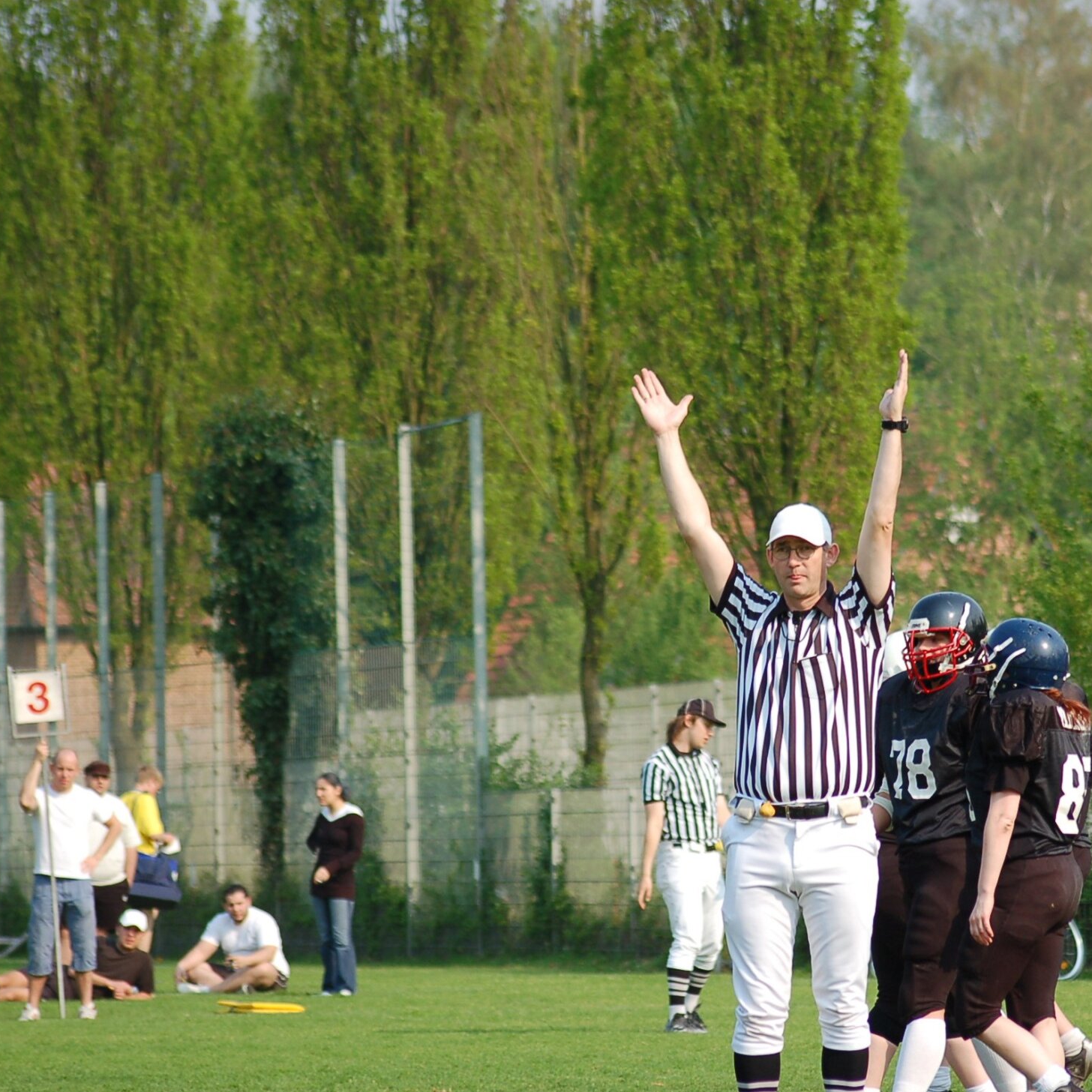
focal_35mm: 260
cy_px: 546
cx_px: 792
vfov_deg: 6.7
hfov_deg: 6.7
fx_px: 9267
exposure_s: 1/1000
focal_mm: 135
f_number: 4.5
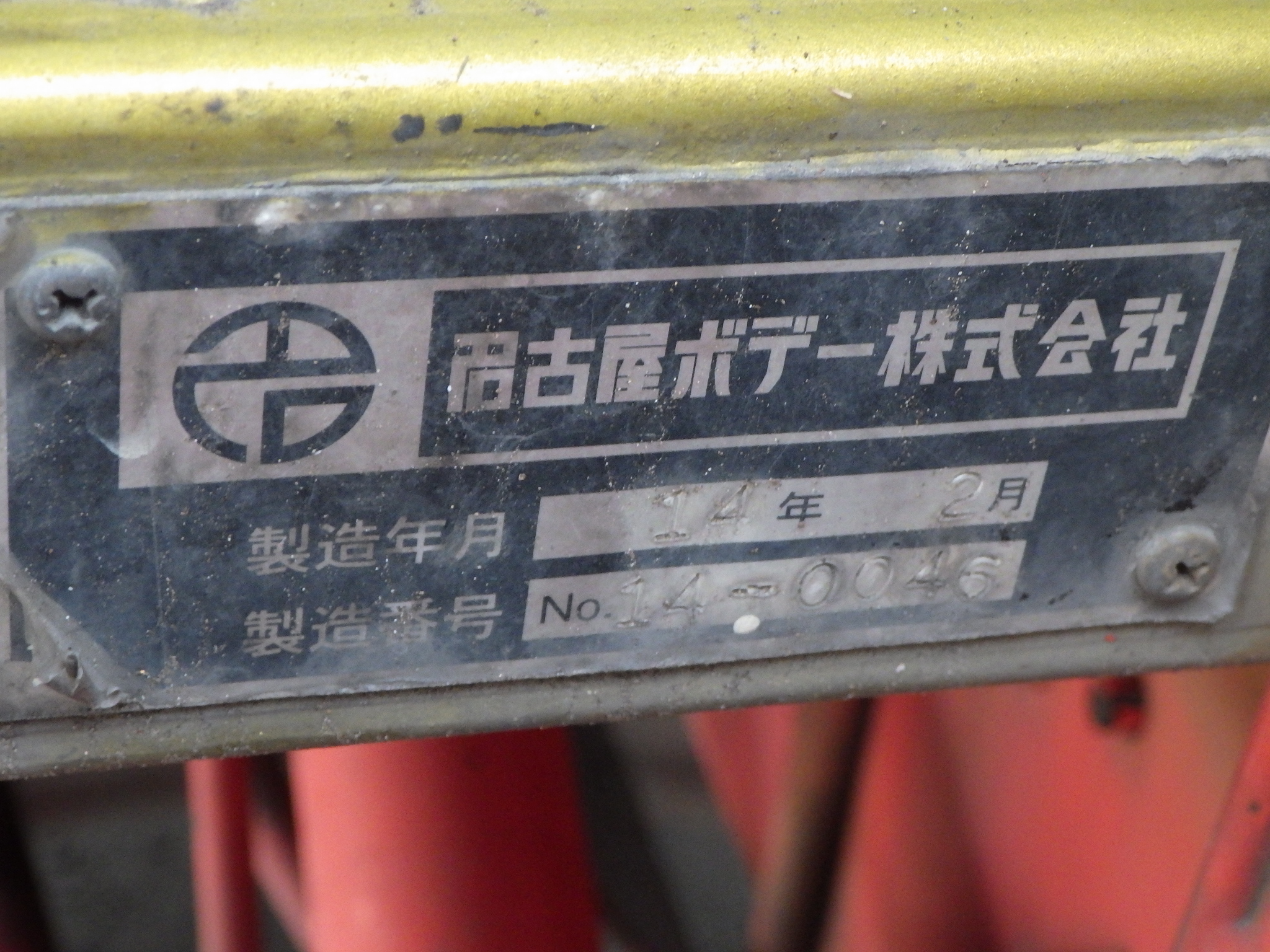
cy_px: 476
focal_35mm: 77
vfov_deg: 19.1
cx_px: 635
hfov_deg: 25.3
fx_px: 2825
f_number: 4.8
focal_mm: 13.7
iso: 800
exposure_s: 1/80
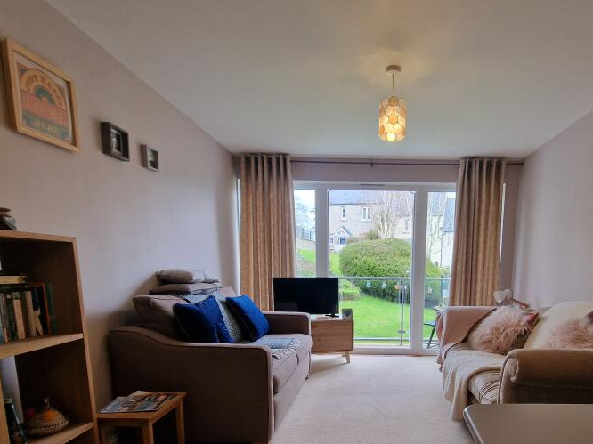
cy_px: 328
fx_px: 342
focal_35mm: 20
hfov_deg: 80.0
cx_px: 376
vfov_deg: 62.5
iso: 125
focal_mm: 2.2
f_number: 2.2
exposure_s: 1/50
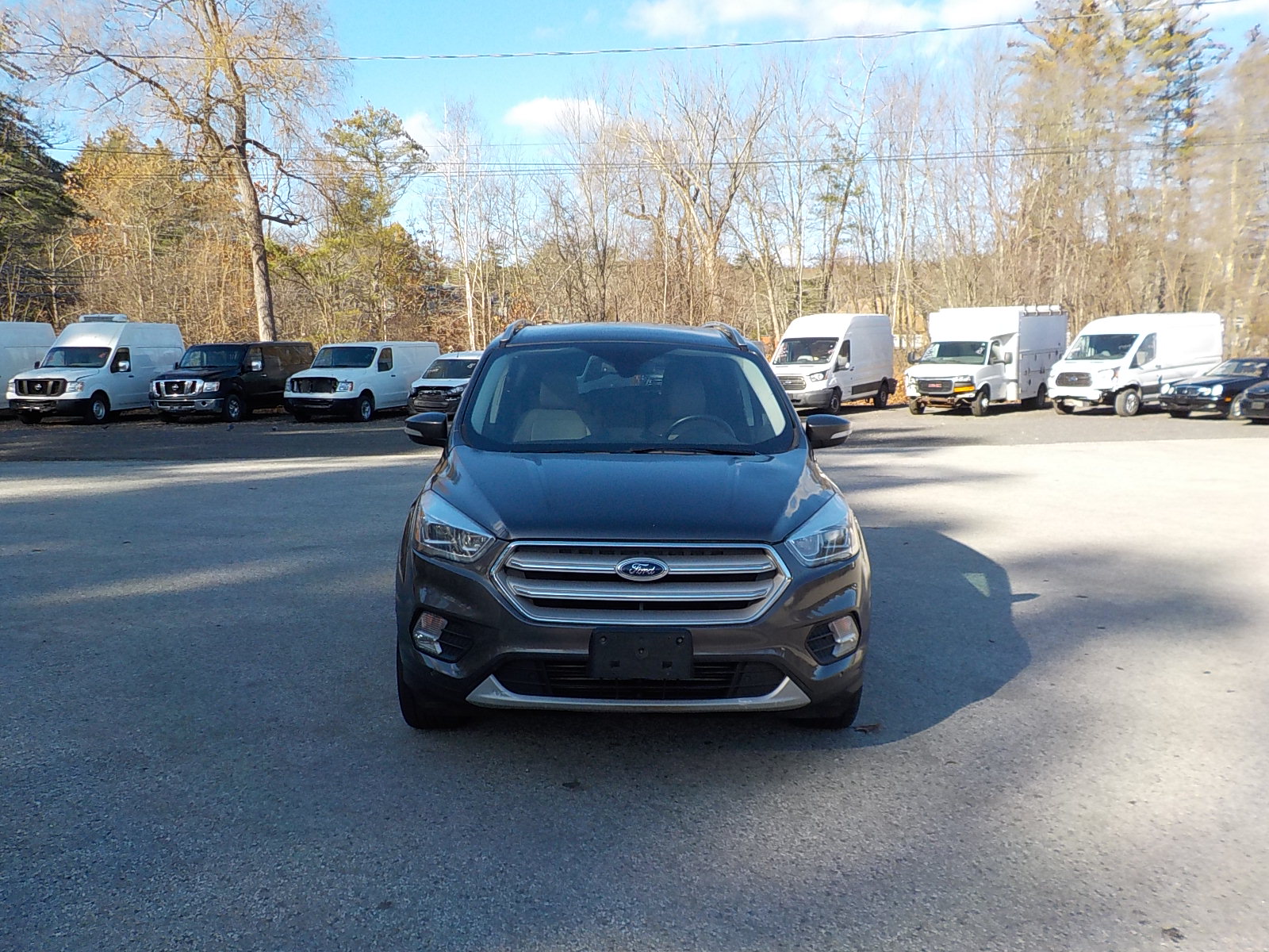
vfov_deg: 46.8
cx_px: 634
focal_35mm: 30
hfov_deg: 60.0
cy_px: 476
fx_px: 1100
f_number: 3.3
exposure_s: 1/500
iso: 125
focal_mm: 4.1
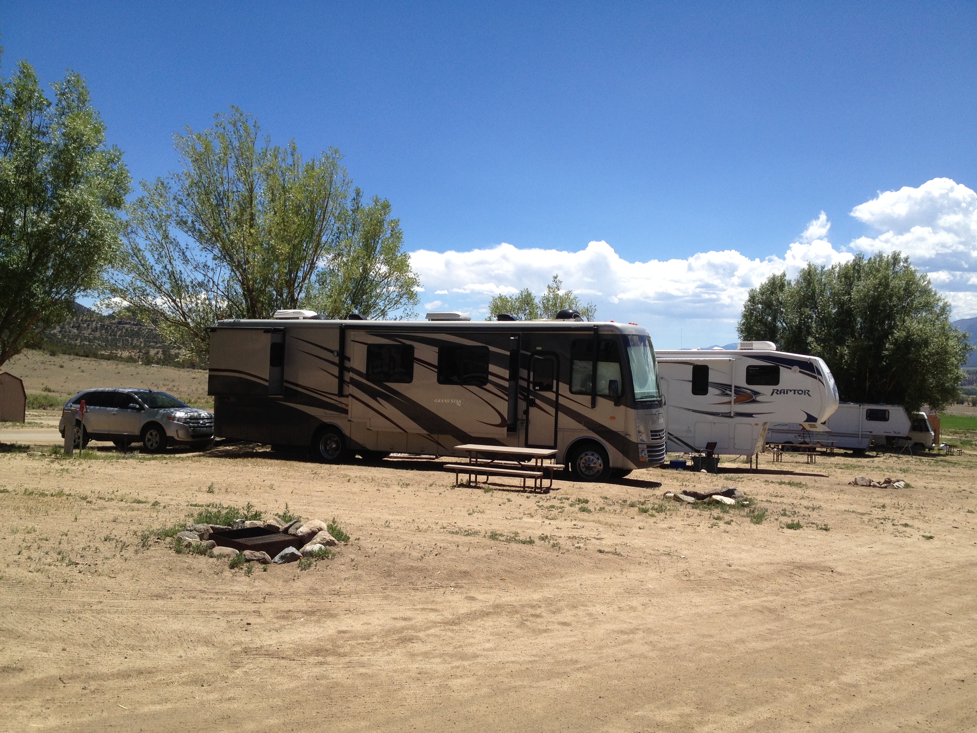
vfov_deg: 40.7
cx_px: 488
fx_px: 988
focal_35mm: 35
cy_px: 366
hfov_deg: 52.6
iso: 50
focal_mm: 4.28
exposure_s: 1/1905
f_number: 2.4
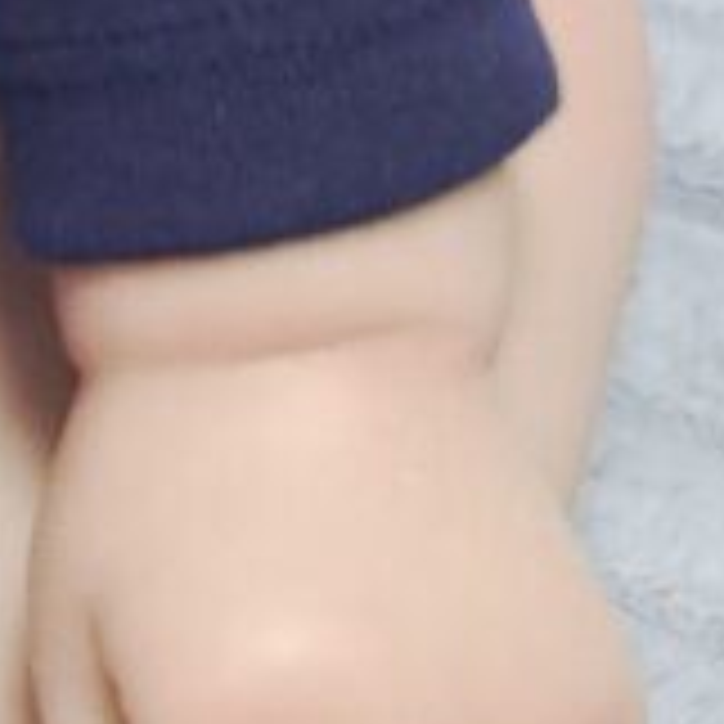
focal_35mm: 180
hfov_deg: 9.1
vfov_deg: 7.7
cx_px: -760
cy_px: -1841
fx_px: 4259
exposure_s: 1/33
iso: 400
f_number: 1.8
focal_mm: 5.23
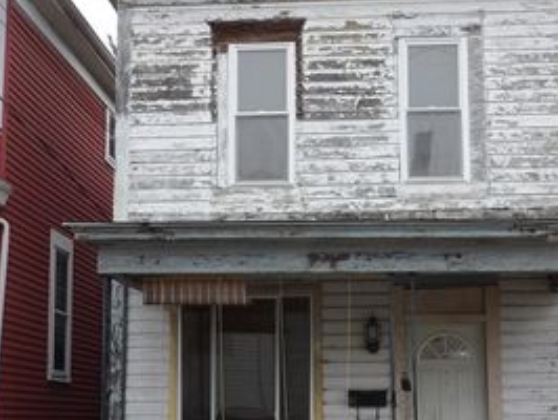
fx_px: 1000
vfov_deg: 23.7
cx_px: 298
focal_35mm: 62
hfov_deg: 31.2
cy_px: 245
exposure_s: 1/60
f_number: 5
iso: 163
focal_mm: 5.9
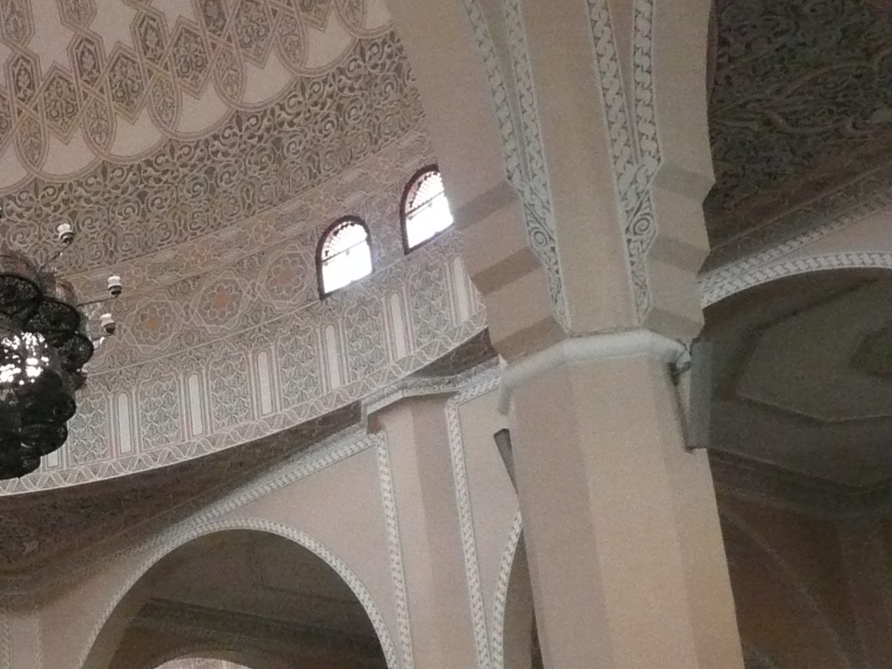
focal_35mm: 71
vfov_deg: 20.4
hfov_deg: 24.4
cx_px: -227
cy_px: 556
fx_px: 1829
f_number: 3.3
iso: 640
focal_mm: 4.6
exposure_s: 1/30
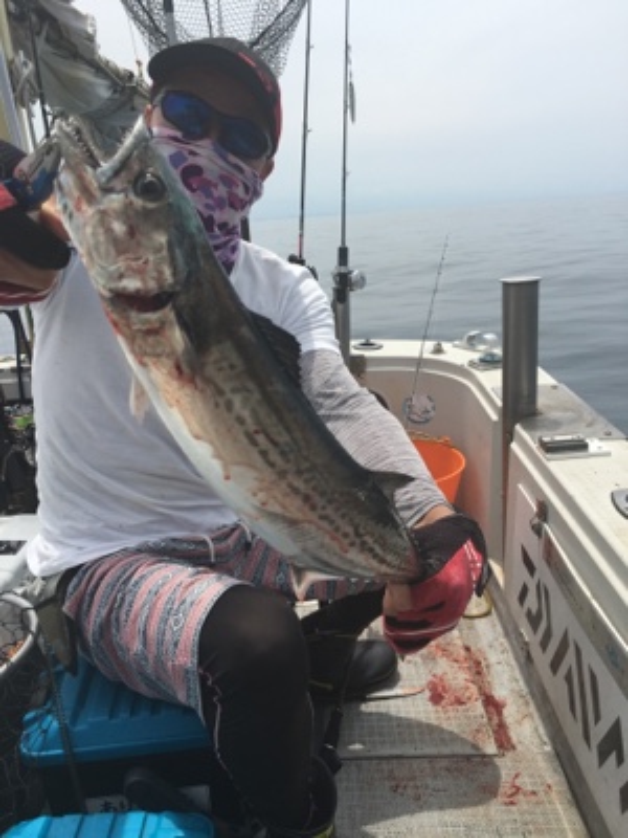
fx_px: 701
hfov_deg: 48.2
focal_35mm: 29
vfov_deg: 61.7
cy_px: 419
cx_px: 314
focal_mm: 4.15
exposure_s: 1/2564
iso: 25
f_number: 2.2
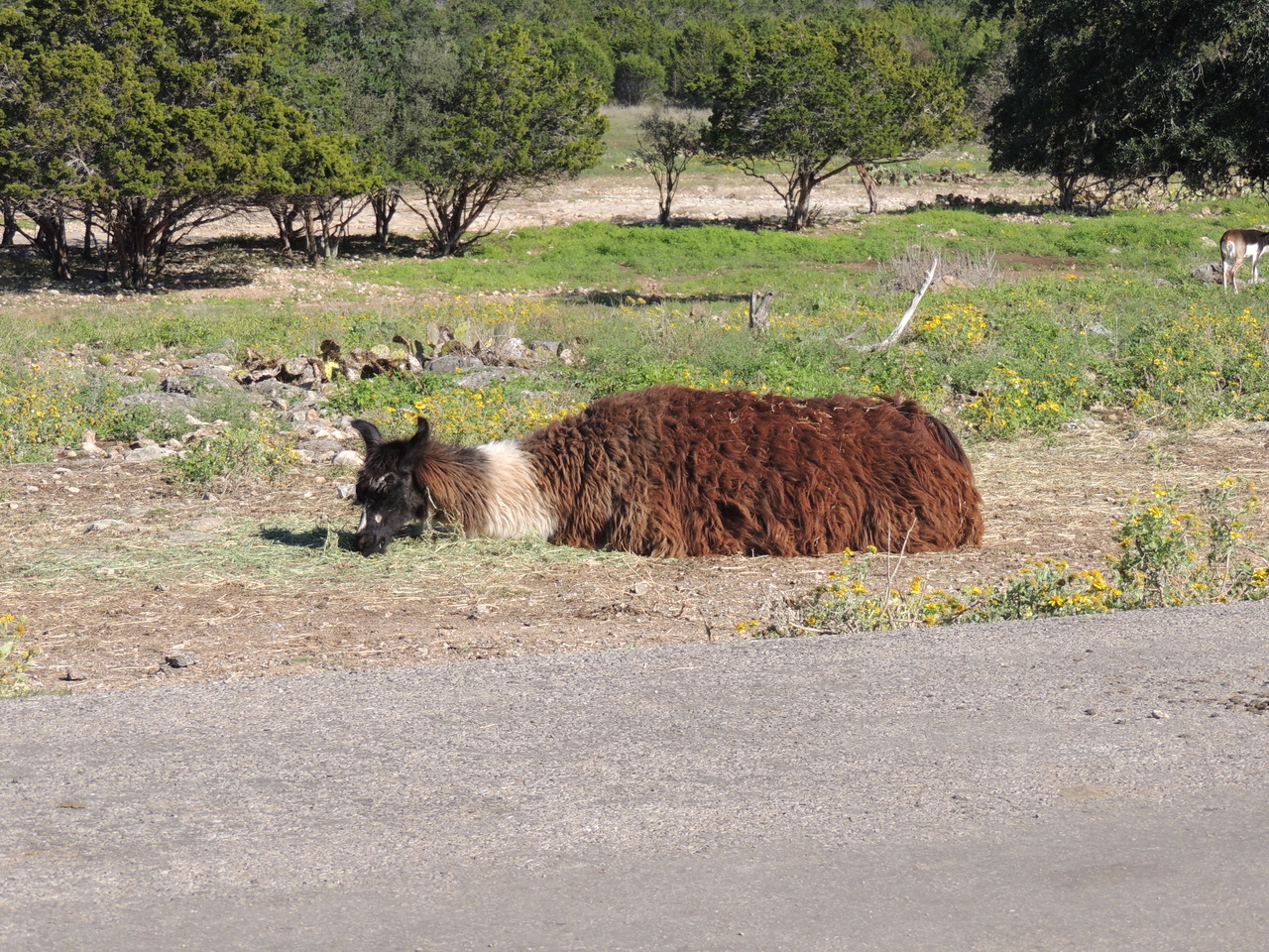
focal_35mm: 100
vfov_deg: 14.8
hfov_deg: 19.6
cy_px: 476
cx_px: 634
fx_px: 3666
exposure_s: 1/500
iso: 100
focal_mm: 17.8
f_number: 4.1
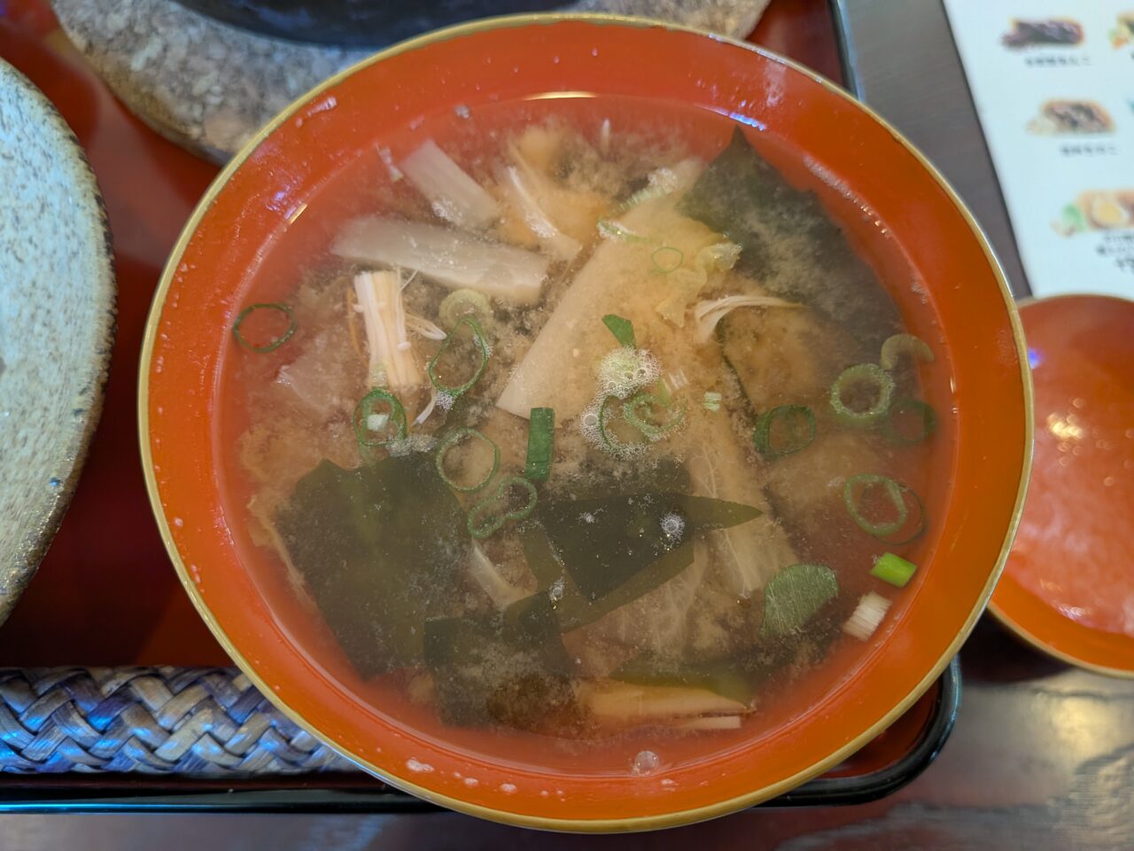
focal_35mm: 24
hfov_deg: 71.6
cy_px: 426
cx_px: 567
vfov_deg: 56.8
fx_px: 786
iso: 227
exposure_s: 1/40
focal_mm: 4.53
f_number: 1.7
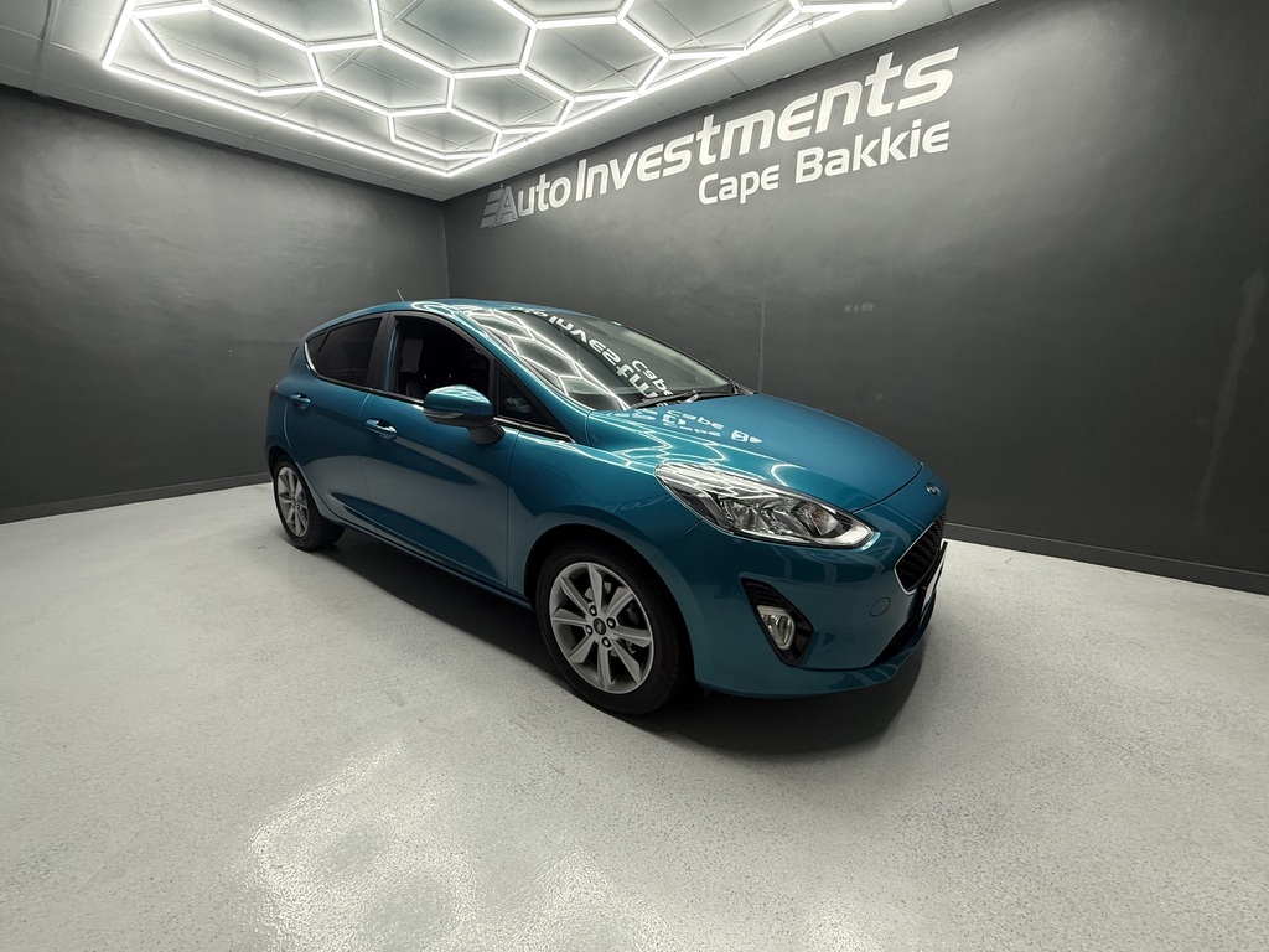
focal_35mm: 14
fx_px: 513
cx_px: 634
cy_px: 476
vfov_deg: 85.7
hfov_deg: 102.1
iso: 200
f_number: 2.2
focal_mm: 2.22
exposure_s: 1/100
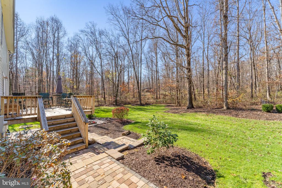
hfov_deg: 104.2
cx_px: 141
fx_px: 110
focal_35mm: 14
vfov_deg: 81.2
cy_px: 94
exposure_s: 1/800
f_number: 8
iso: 640
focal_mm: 14
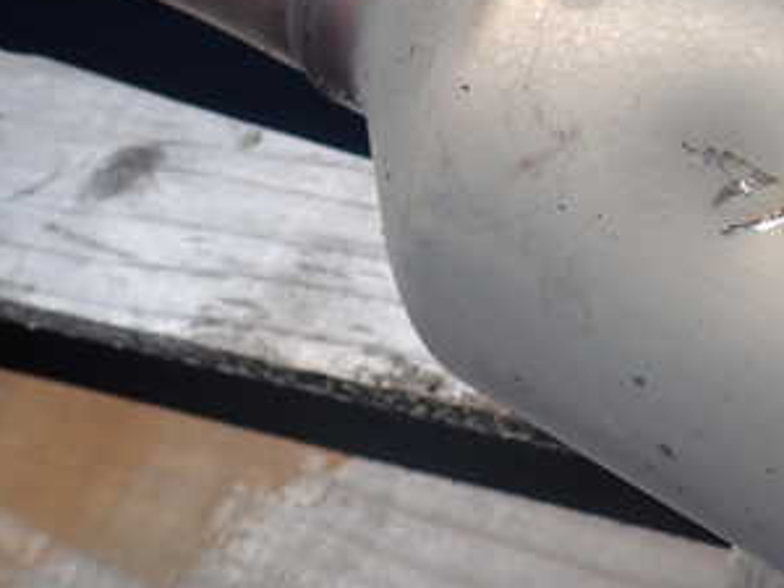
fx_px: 1132
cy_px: 50
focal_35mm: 50
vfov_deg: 27.9
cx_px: 776
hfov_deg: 34.8
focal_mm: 4.5
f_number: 8
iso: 100
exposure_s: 1/400
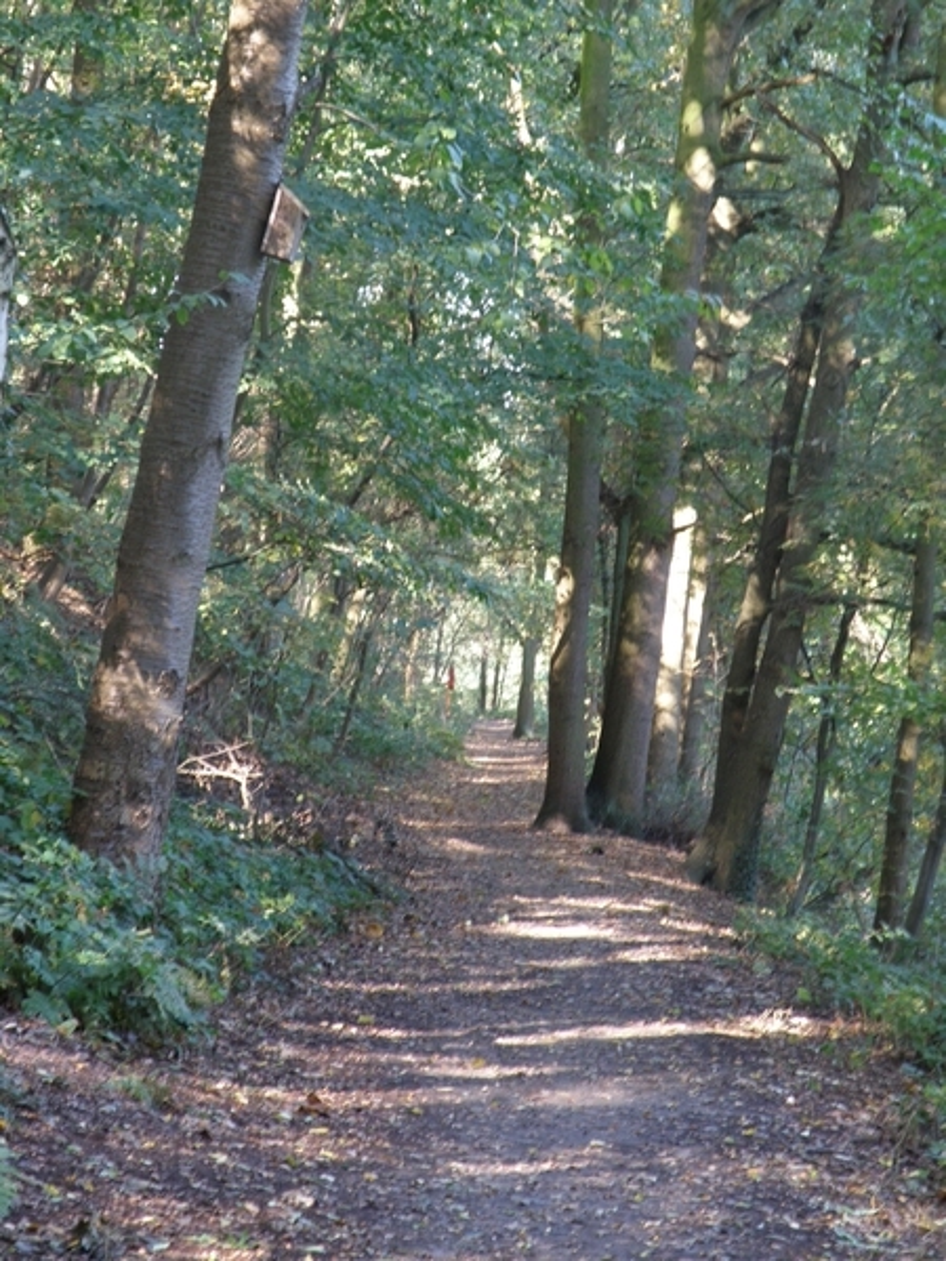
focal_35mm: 114
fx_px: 4154
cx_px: 473
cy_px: 630
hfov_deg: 13.0
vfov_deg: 17.3
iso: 125
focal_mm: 20.19
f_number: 4.2
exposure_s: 1/13
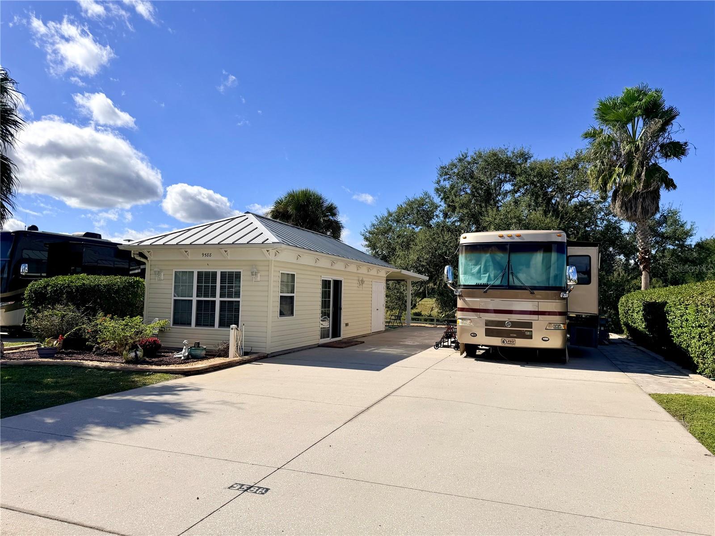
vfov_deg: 56.8
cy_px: 268
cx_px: 358
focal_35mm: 24
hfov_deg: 71.6
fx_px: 496
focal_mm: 6.76
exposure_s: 1/9091
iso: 80
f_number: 1.78
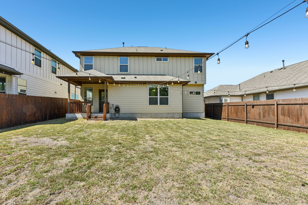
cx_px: 139
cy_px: 108
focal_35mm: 16
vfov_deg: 73.7
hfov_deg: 96.4
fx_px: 137
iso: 100
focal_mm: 14
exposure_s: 1/320
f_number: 8
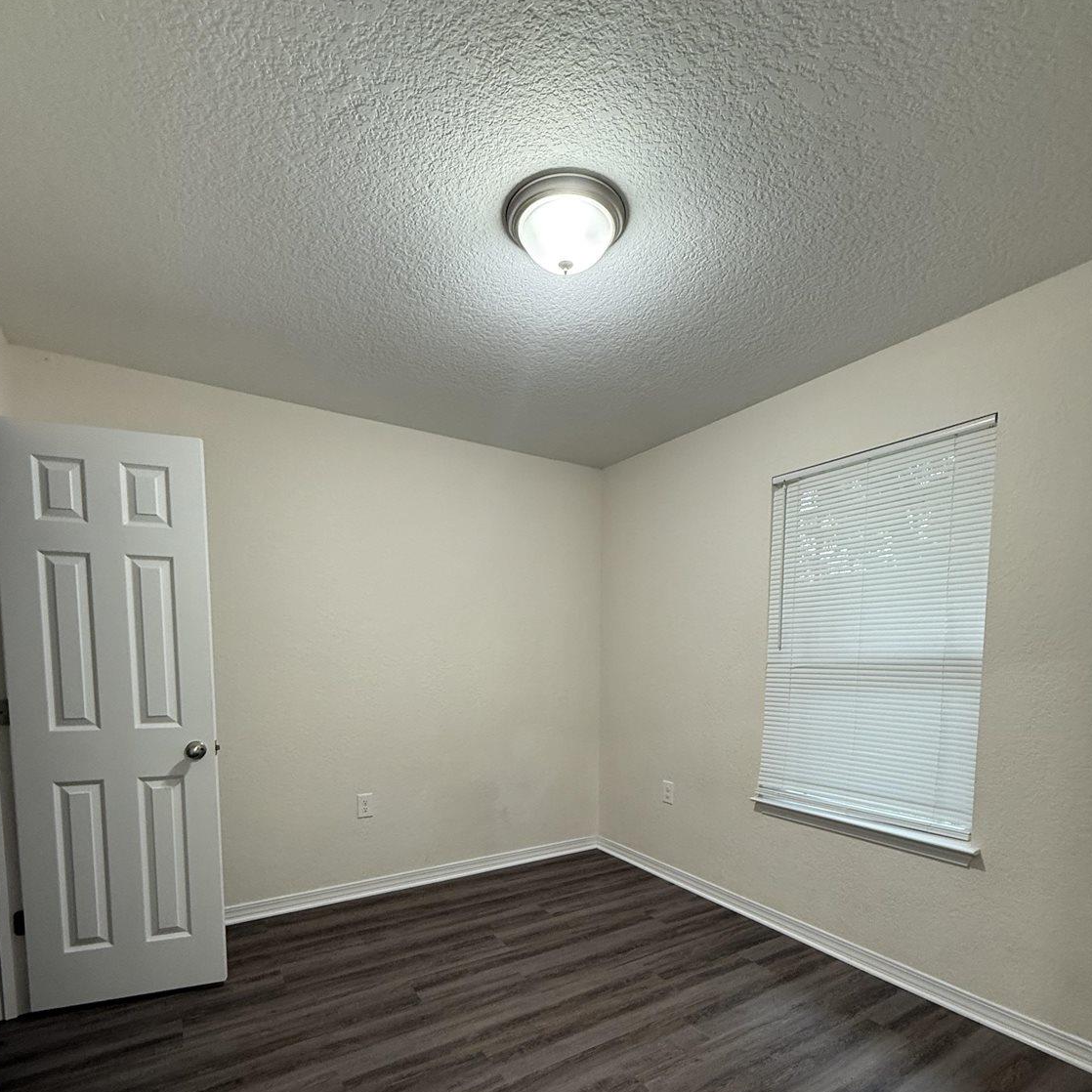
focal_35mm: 17
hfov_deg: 84.0
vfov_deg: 81.7
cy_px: 708
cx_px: 549
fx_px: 607
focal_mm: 2.22
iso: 250
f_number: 2.2
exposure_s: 1/60
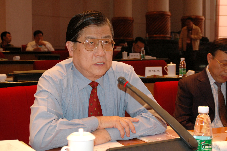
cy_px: 76
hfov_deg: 37.9
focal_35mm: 52
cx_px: 114
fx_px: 331
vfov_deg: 25.7
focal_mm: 35
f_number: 4.5
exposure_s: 1/60
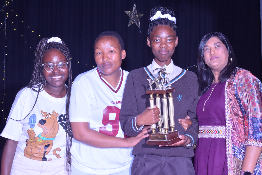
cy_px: 88
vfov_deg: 16.6
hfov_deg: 24.6
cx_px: 131
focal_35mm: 82
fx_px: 600
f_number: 8
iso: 1000
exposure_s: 1/60
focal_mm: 55
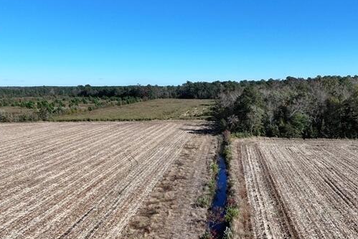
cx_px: 209
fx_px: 398
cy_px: 184
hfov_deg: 48.2
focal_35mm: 40
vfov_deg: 32.7
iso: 100
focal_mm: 12.29
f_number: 3.5
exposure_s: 1/1250
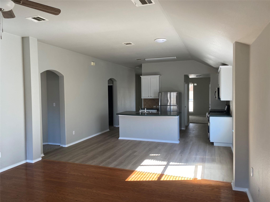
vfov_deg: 53.1
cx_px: 135
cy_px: 101
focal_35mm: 26
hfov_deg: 67.3
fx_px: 203
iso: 125
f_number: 1.8
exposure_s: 1/121
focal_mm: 4.25
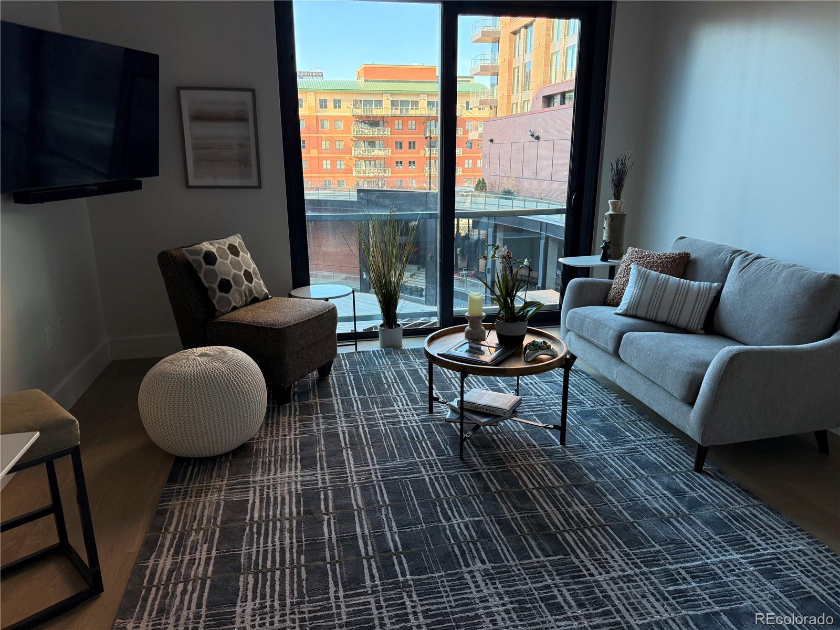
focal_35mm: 24
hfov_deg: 71.6
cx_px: 420
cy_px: 315
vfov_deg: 56.8
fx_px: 582
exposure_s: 1/143
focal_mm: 6.76
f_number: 1.78
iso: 200
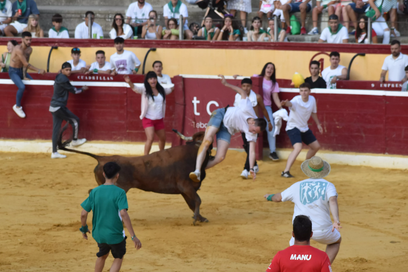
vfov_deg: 6.0
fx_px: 2602
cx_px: 173
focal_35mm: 230
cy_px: 164
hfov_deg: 9.0
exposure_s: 1/800
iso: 800
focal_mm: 125
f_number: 7.1
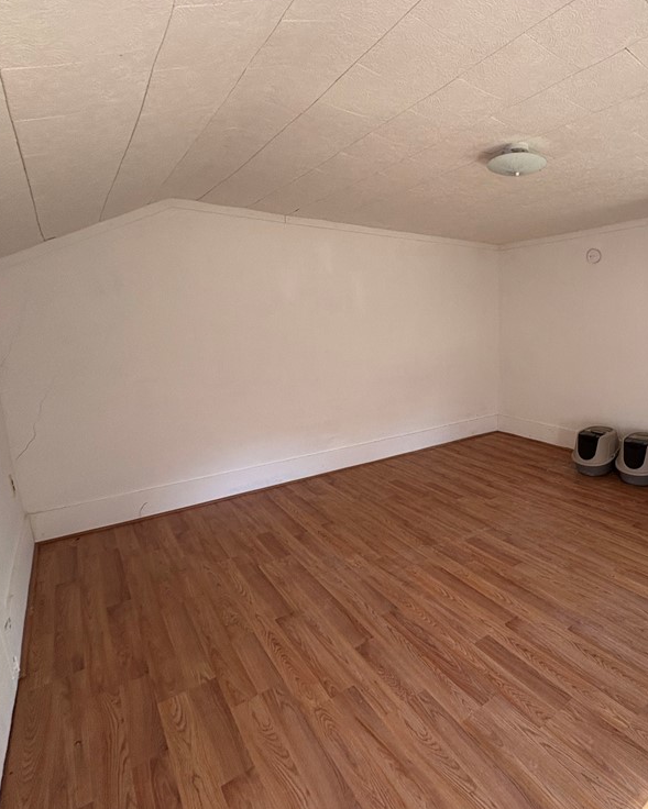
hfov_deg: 66.9
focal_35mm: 19
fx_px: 455
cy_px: 397
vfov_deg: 83.3
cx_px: 476
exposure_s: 1/99
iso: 160
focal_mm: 2.22
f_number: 2.2
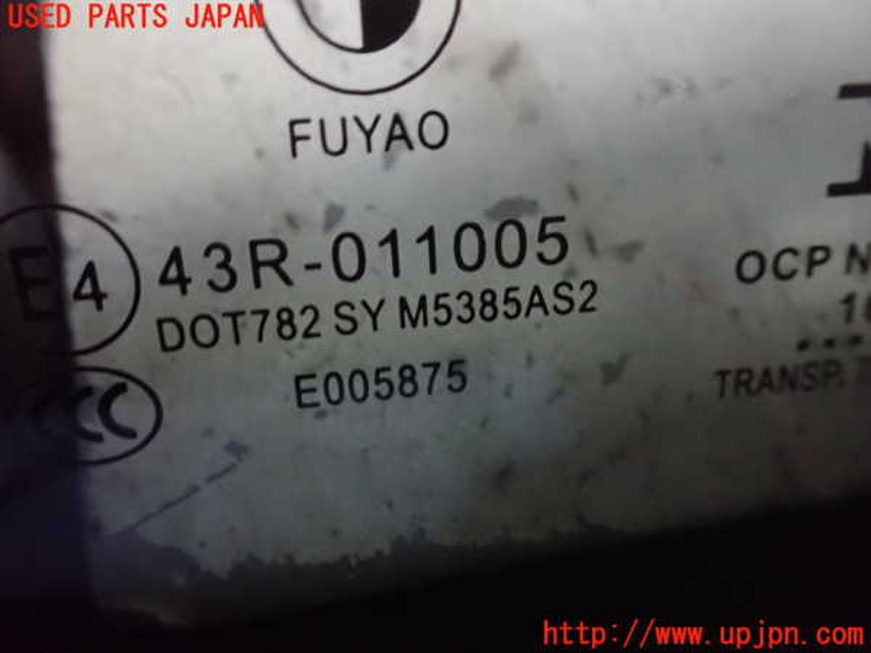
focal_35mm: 30
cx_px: 436
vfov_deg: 46.8
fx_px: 755
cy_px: 326
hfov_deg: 60.0
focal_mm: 5.4
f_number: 2.3
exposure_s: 1/15
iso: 1600
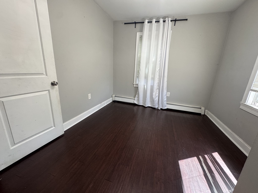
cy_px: 96
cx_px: 129
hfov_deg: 102.1
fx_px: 104
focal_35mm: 14
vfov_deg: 85.7
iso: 200
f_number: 2.2
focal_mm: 2.22
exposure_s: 1/120
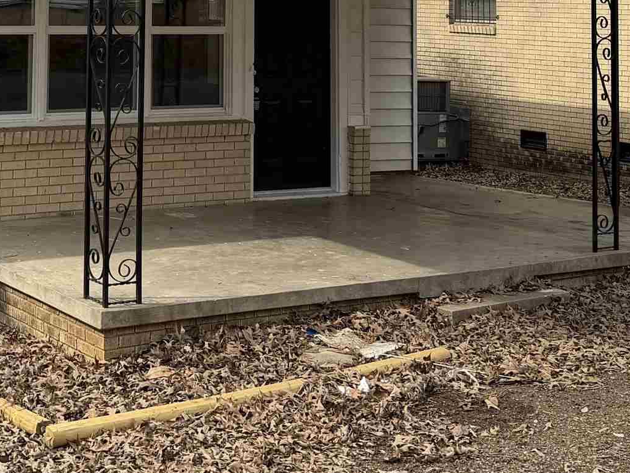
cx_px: 66
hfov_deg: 26.2
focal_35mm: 72
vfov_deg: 19.3
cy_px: -89
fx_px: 1310
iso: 80
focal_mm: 6.76
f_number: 1.78
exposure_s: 1/1901
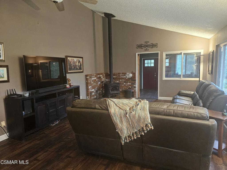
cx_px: 114
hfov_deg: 73.9
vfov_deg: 58.9
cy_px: 85
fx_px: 151
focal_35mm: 23
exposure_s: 1/30
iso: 500
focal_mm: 6.3
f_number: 1.7
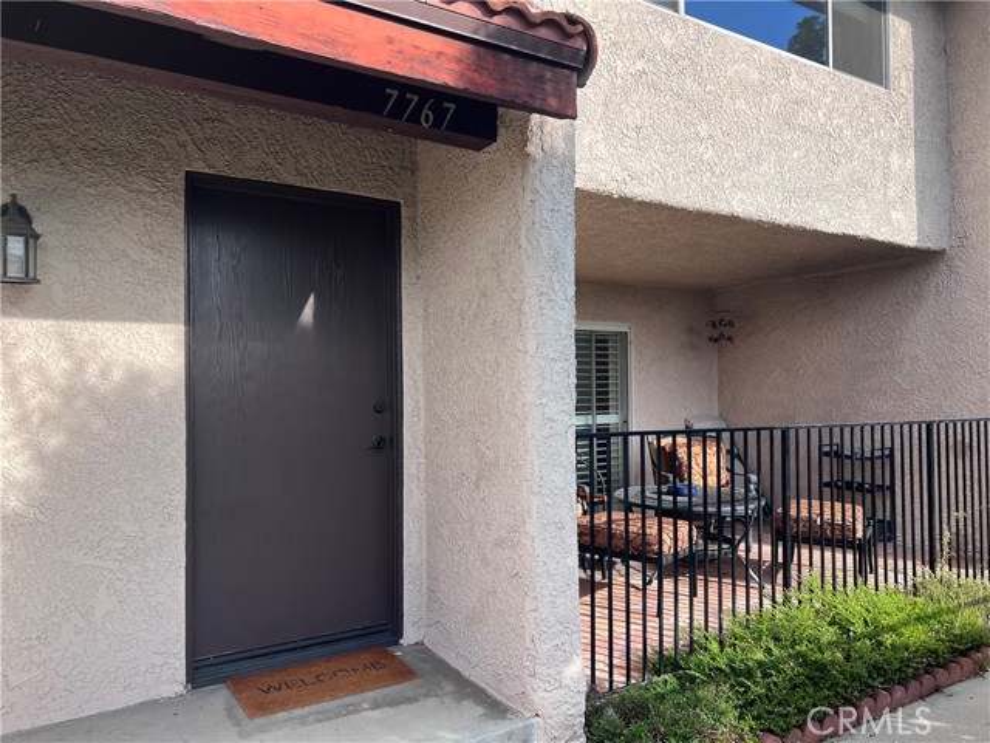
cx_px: 495
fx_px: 744
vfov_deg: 53.1
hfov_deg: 67.3
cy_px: 372
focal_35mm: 26
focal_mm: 5.7
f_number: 1.5
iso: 50
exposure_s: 1/1361
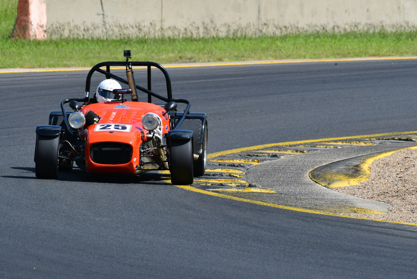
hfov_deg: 2.7
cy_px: 140
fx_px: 8690
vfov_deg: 1.8
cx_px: 208
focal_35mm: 750
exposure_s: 1/640
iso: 320
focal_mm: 500
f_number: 10
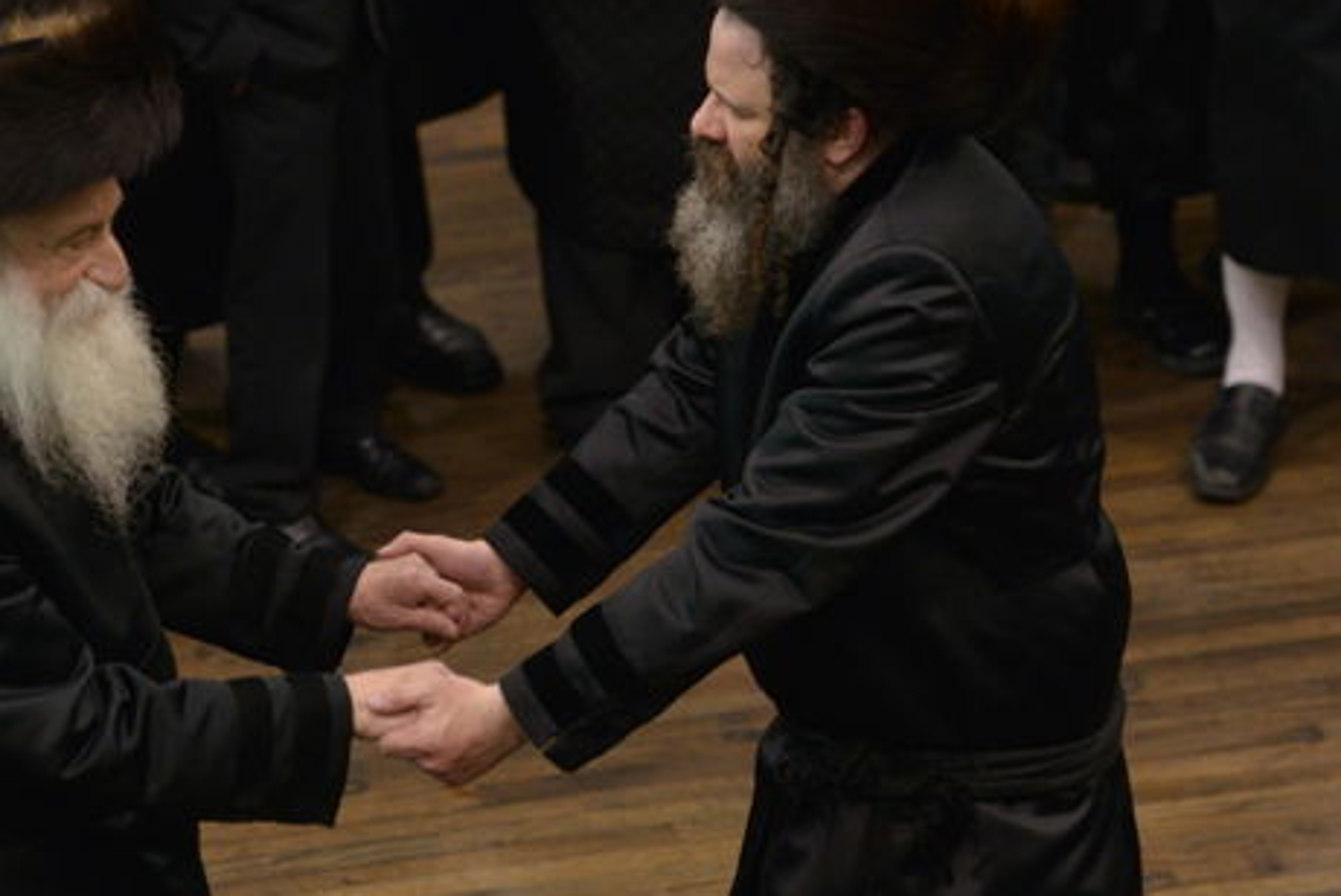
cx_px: 695
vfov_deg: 5.9
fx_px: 8684
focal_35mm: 233
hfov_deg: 8.8
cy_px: 356
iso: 1100
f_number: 3.2
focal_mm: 105
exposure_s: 1/200
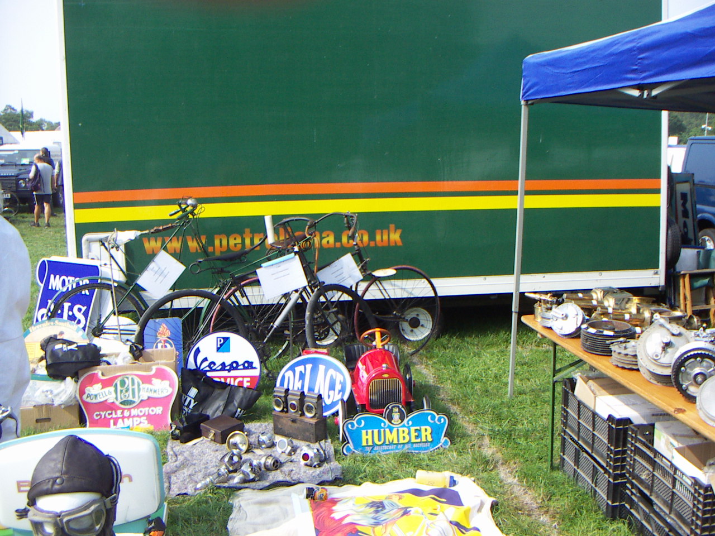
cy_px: 268
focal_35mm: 36
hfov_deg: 51.4
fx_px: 744
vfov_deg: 39.7
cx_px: 358
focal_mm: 4.7
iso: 64
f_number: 6.7
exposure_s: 1/160
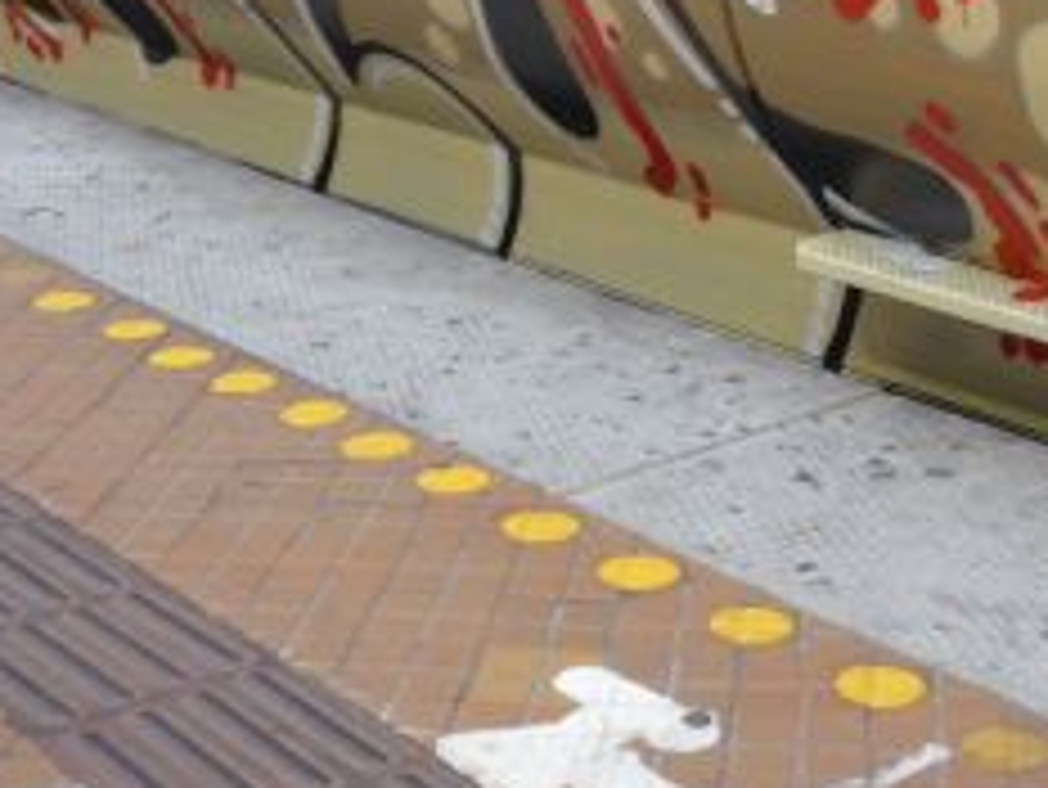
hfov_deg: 26.3
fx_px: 2211
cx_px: 792
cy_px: -2
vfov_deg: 19.6
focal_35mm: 73
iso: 320
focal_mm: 7
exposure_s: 1/60
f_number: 2.3
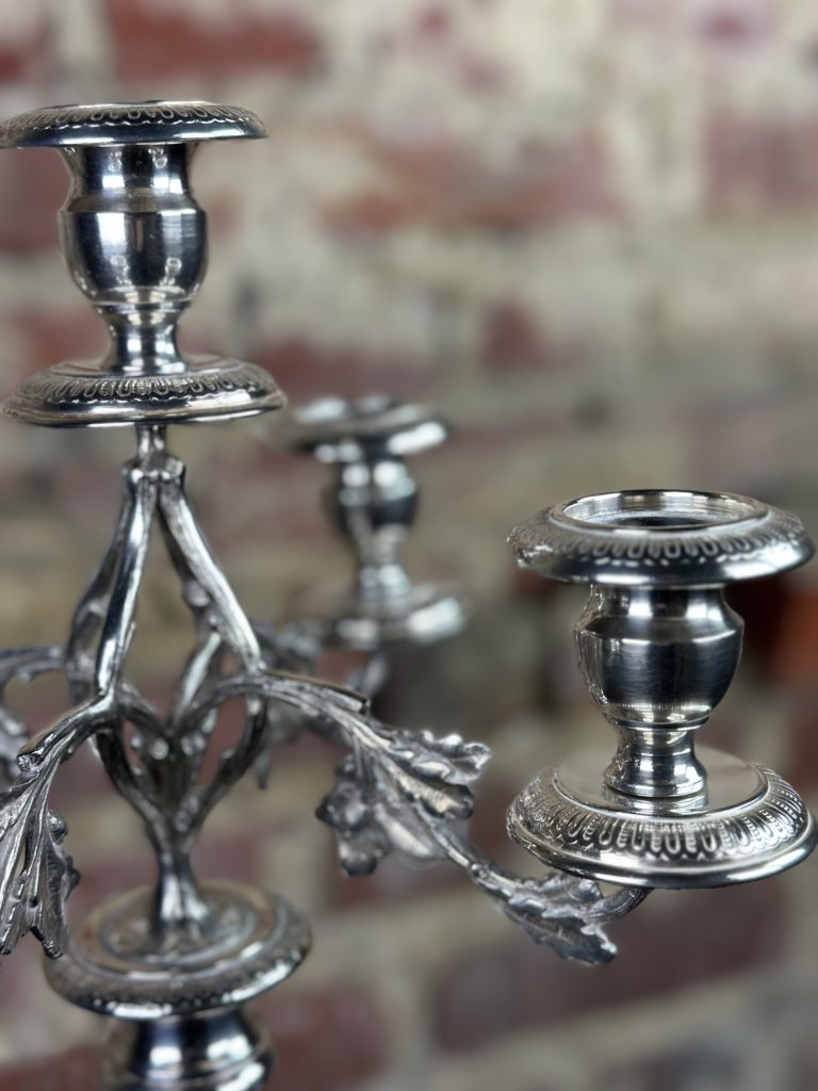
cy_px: 546
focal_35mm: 48
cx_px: 409
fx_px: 1512
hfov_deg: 30.3
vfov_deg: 39.7
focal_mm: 6.86
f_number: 1.78
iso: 80
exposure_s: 1/141
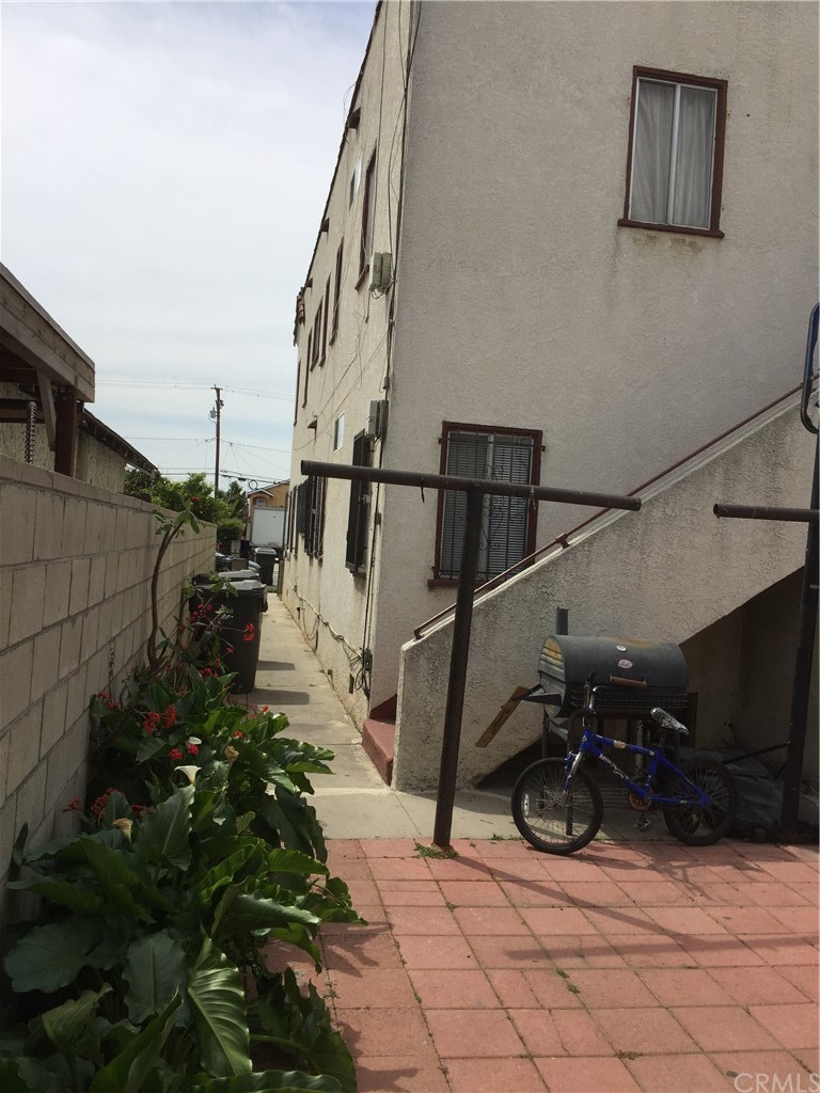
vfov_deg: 61.7
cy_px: 546
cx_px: 410
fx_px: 916
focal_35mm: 29
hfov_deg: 48.2
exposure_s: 1/3300
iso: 32
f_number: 2.2
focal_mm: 4.15
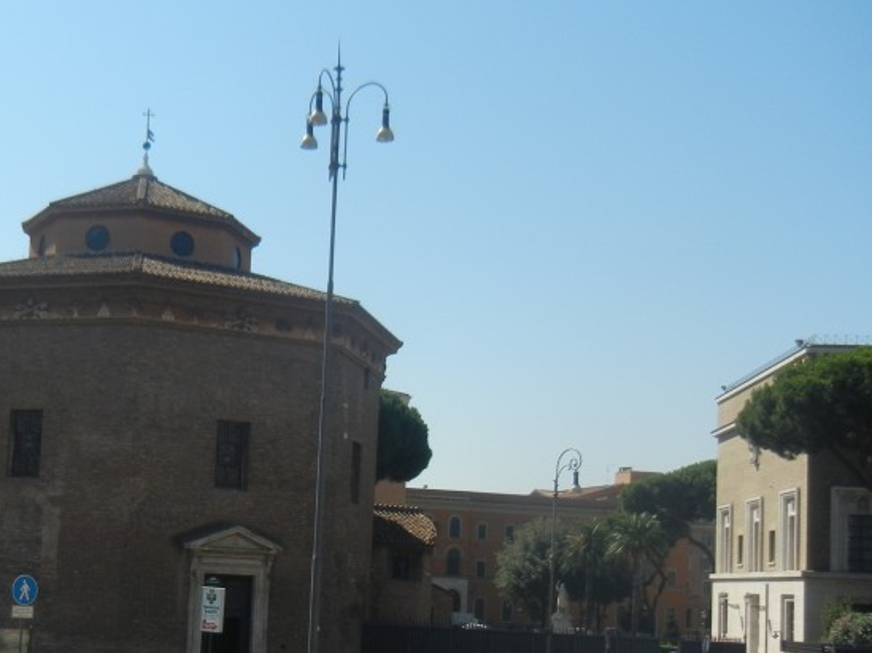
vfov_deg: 25.9
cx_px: 170
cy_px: 451
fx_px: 1410
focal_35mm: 56
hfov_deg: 33.3
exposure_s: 1/444
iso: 160
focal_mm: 5.4
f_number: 7
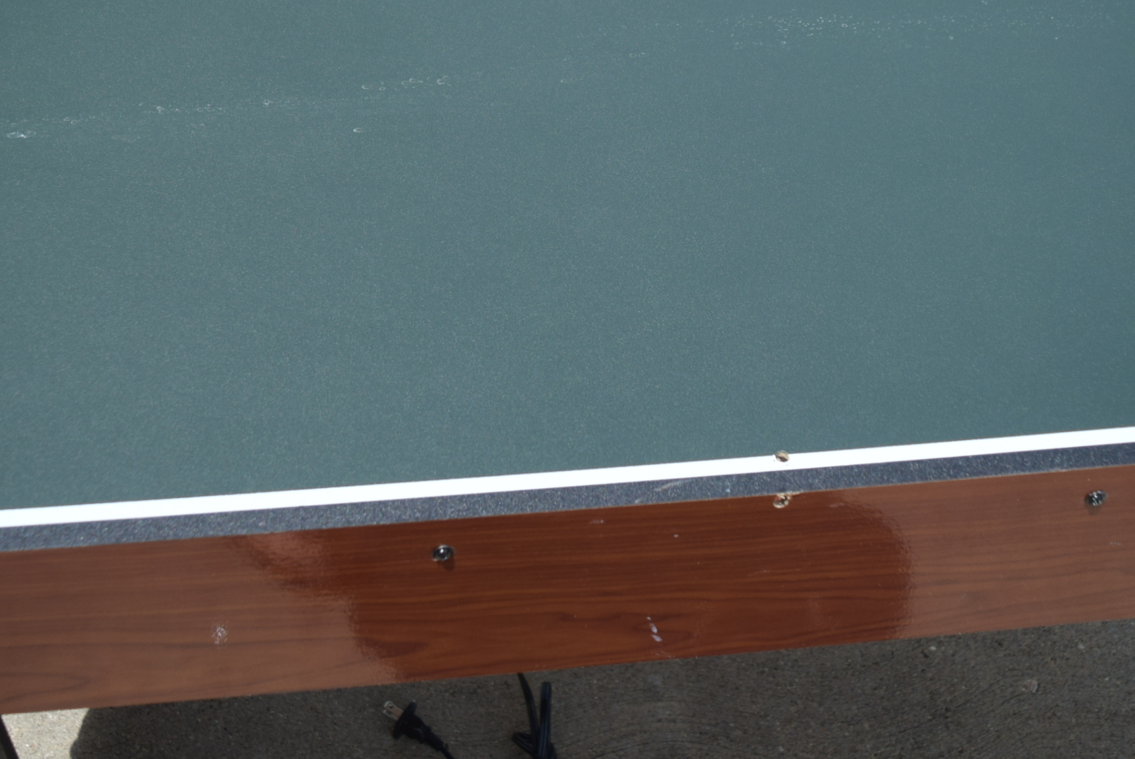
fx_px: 1641
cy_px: 179
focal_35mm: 52
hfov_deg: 38.2
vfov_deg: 25.7
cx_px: 571
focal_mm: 20
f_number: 3.5
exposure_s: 1/3200
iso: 200
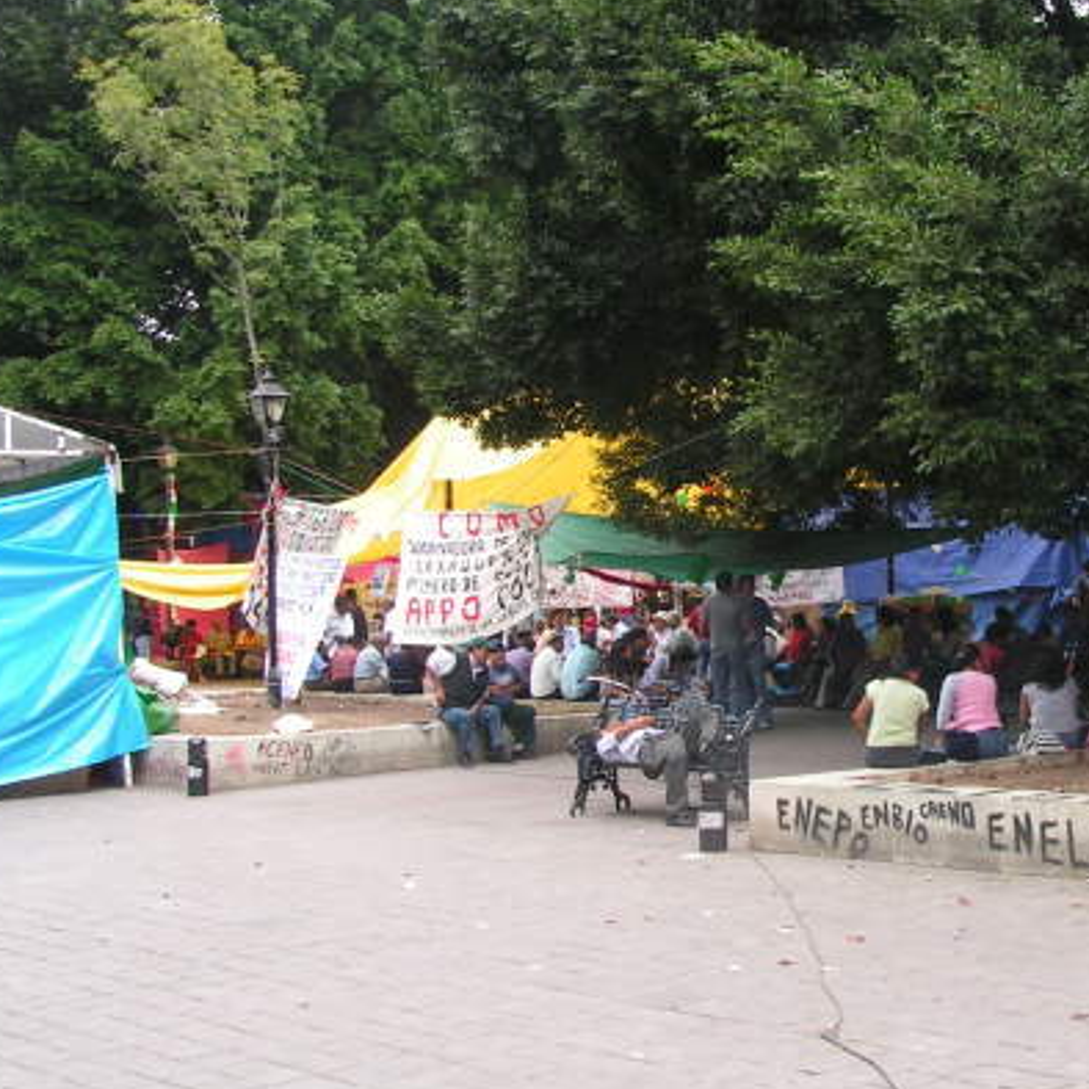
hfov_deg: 30.3
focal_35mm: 56
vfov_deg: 30.5
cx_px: 755
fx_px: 1993
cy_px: 486
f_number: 5.6
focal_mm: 6
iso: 50
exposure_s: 1/40
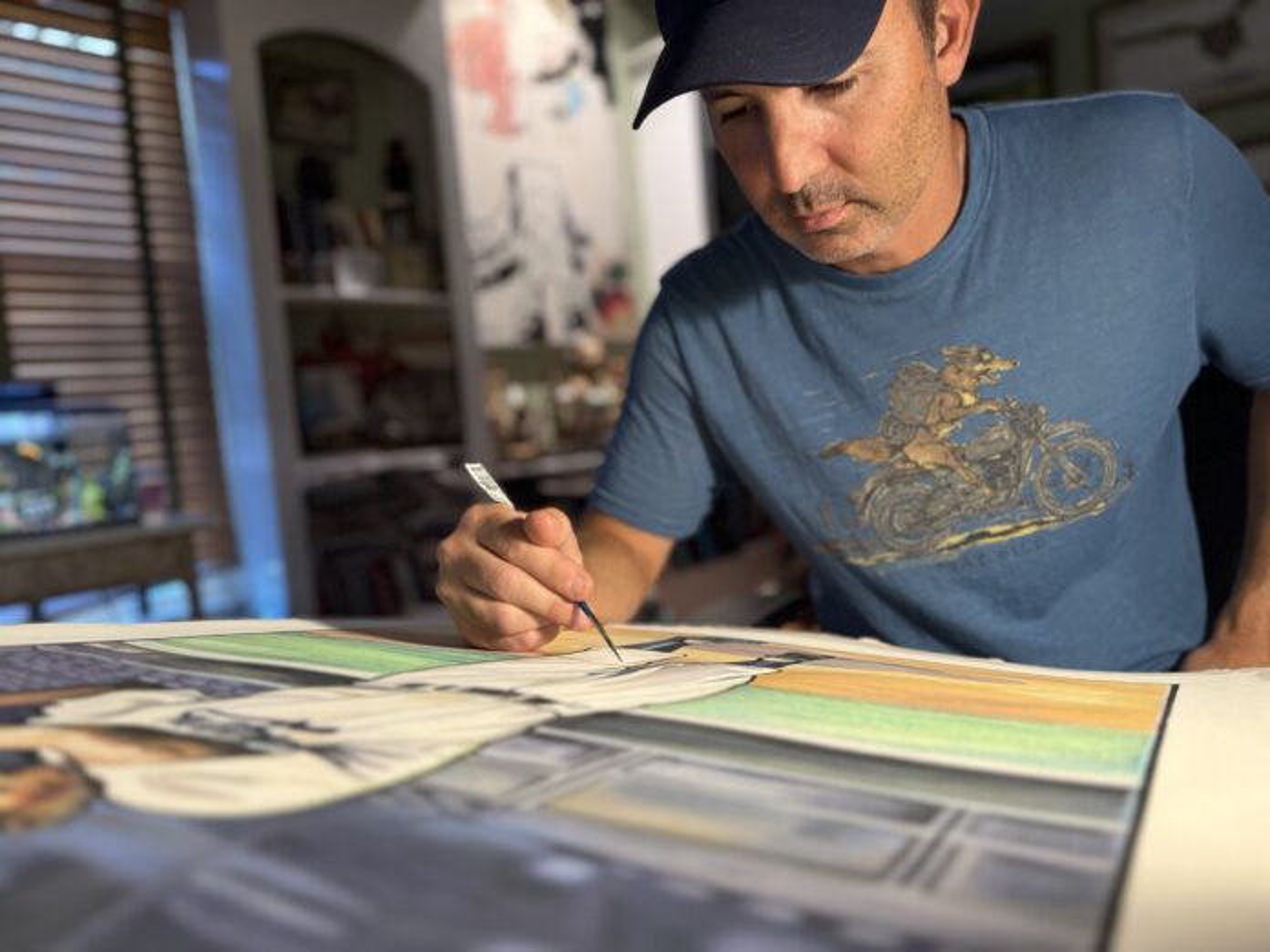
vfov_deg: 56.8
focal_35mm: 24
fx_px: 881
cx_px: 635
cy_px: 476
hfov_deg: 71.6
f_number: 1.78
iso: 500
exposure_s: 1/60
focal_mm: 6.76
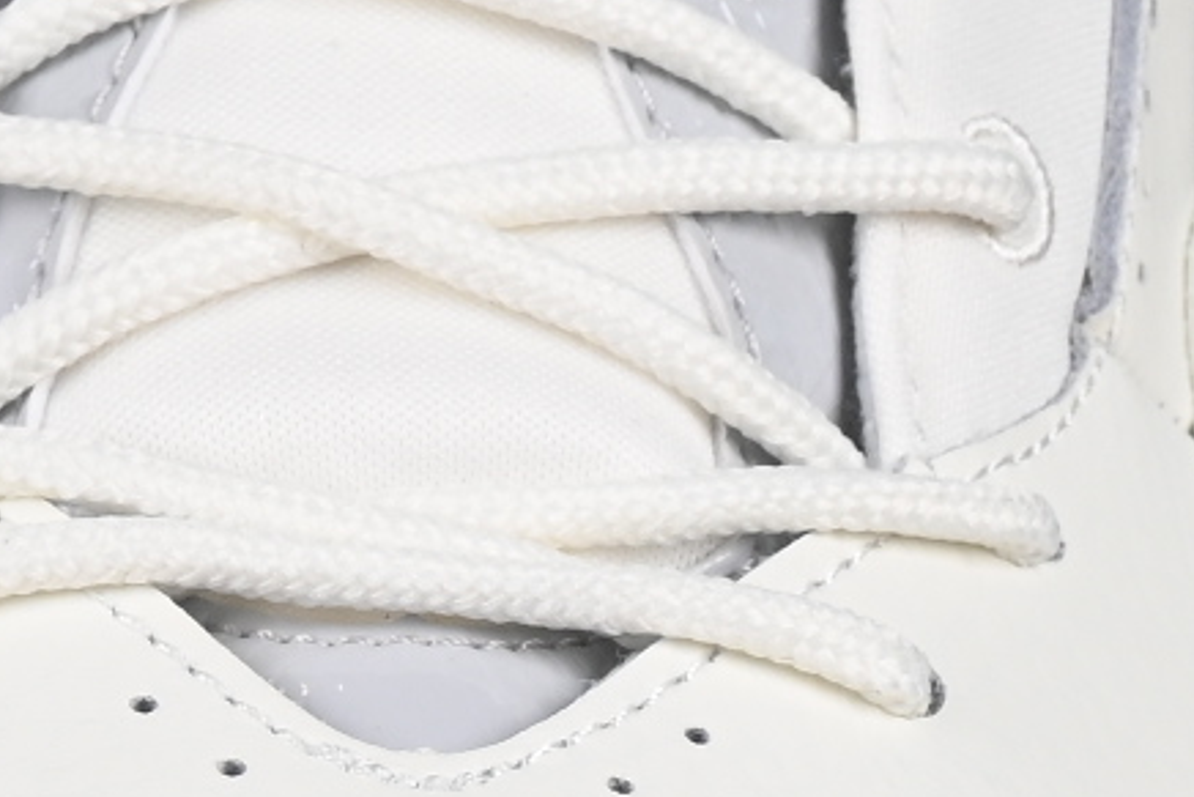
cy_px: 572
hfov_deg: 4.3
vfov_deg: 2.9
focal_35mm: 479
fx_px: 15891
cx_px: -477
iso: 160
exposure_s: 1/80
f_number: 8
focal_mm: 50
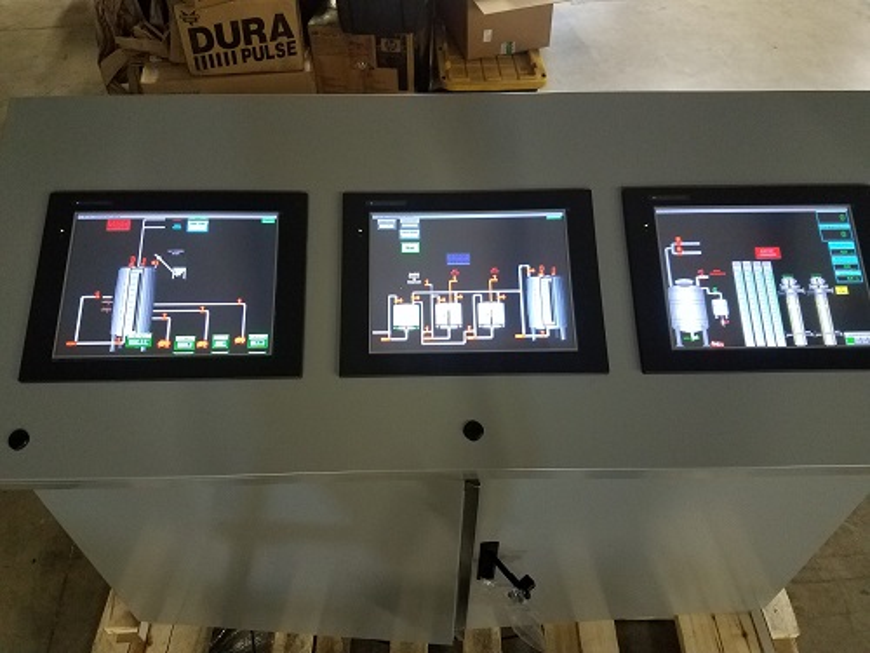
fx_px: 653
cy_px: 326
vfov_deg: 53.1
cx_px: 435
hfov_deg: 67.3
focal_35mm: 26
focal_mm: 4.2
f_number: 1.7
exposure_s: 1/15
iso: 200
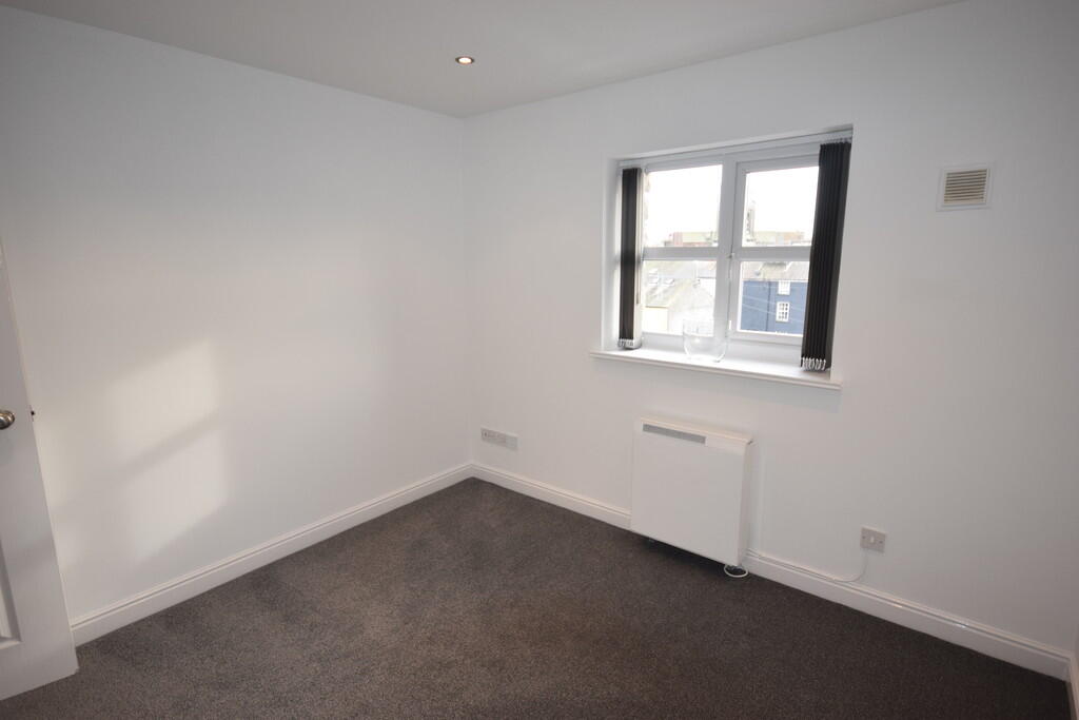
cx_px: 540
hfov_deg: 90.0
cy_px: 360
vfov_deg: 67.4
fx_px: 540
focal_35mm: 18
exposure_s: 1/125
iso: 560
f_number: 5.6
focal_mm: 12
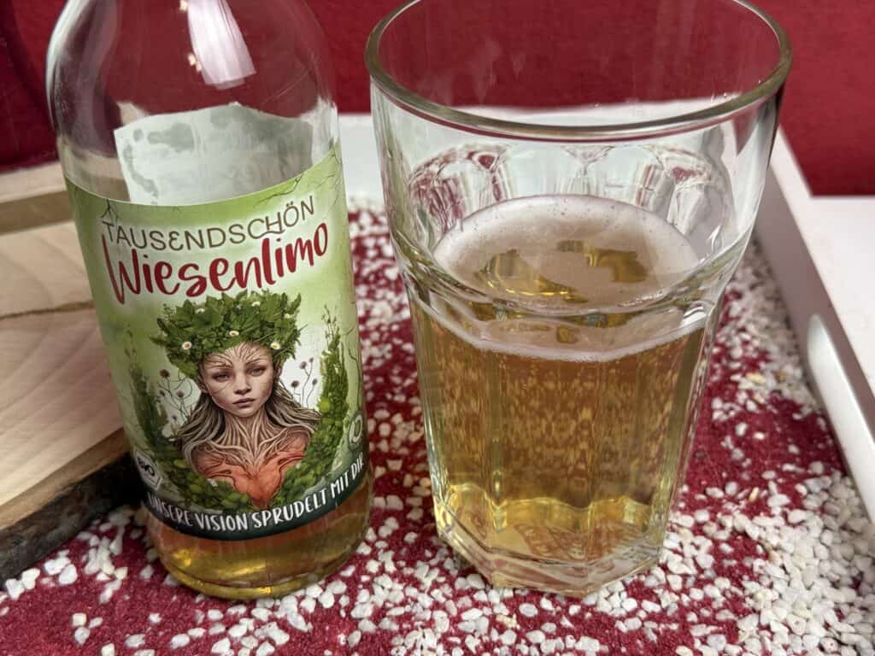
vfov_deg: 30.3
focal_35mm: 48
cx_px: 438
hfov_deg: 39.7
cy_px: 328
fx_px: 1213
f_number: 1.78
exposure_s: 1/50
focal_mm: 6.76
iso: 80
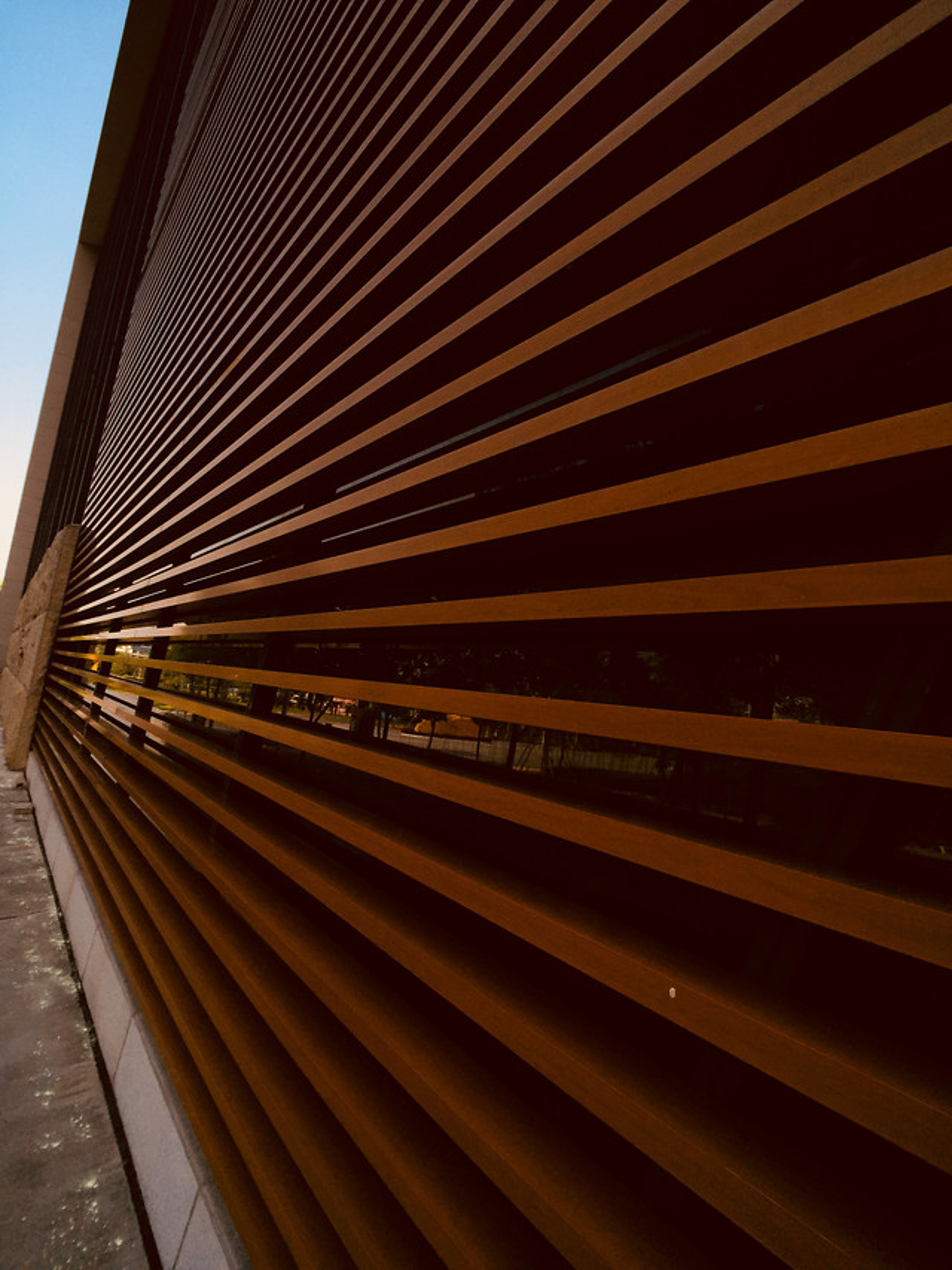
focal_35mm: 29
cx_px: 476
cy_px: 635
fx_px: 1063
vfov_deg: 61.7
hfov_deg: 48.2
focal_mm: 4.15
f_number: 2.2
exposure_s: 1/1582
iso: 32
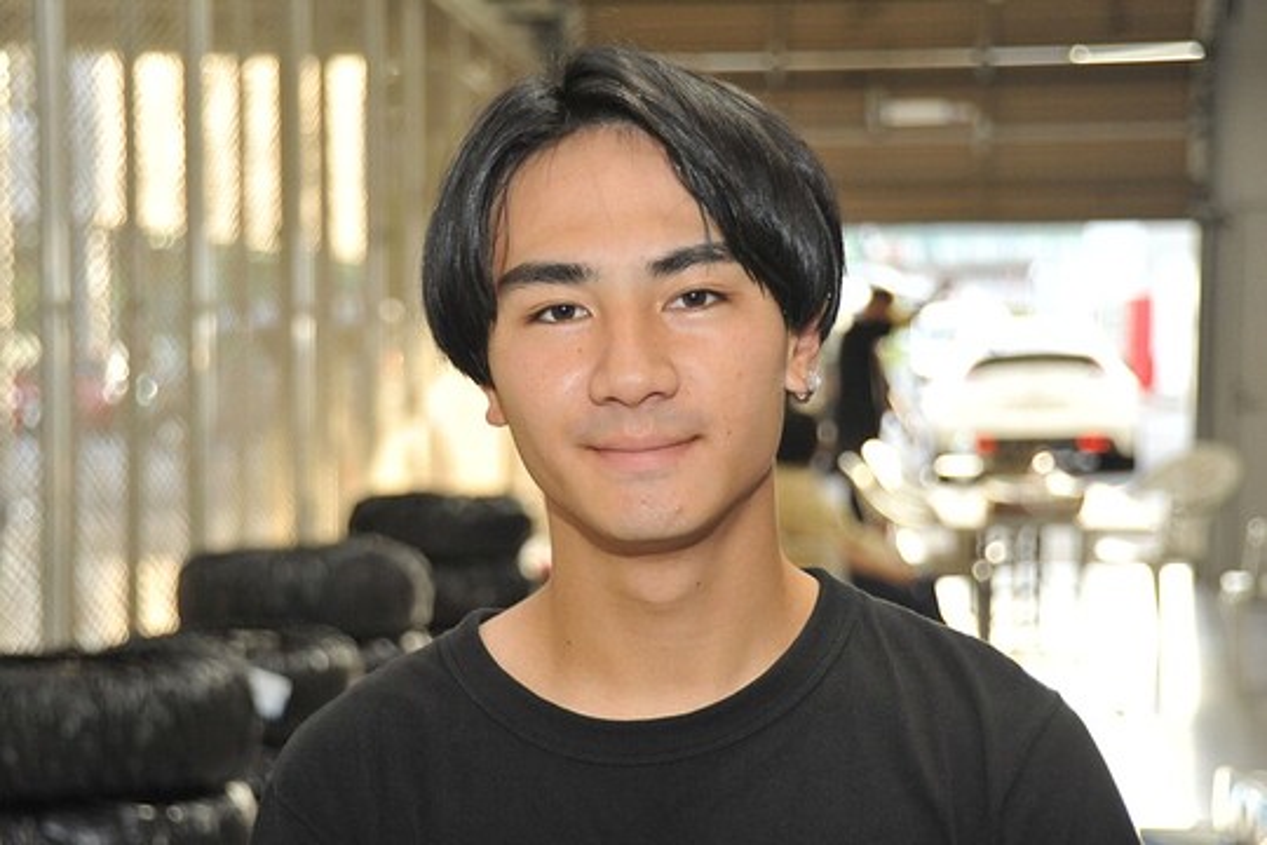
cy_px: 422
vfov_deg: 19.5
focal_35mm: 70
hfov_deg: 28.8
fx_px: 2463
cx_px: 634
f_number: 5
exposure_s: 1/250
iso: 2800
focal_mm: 70
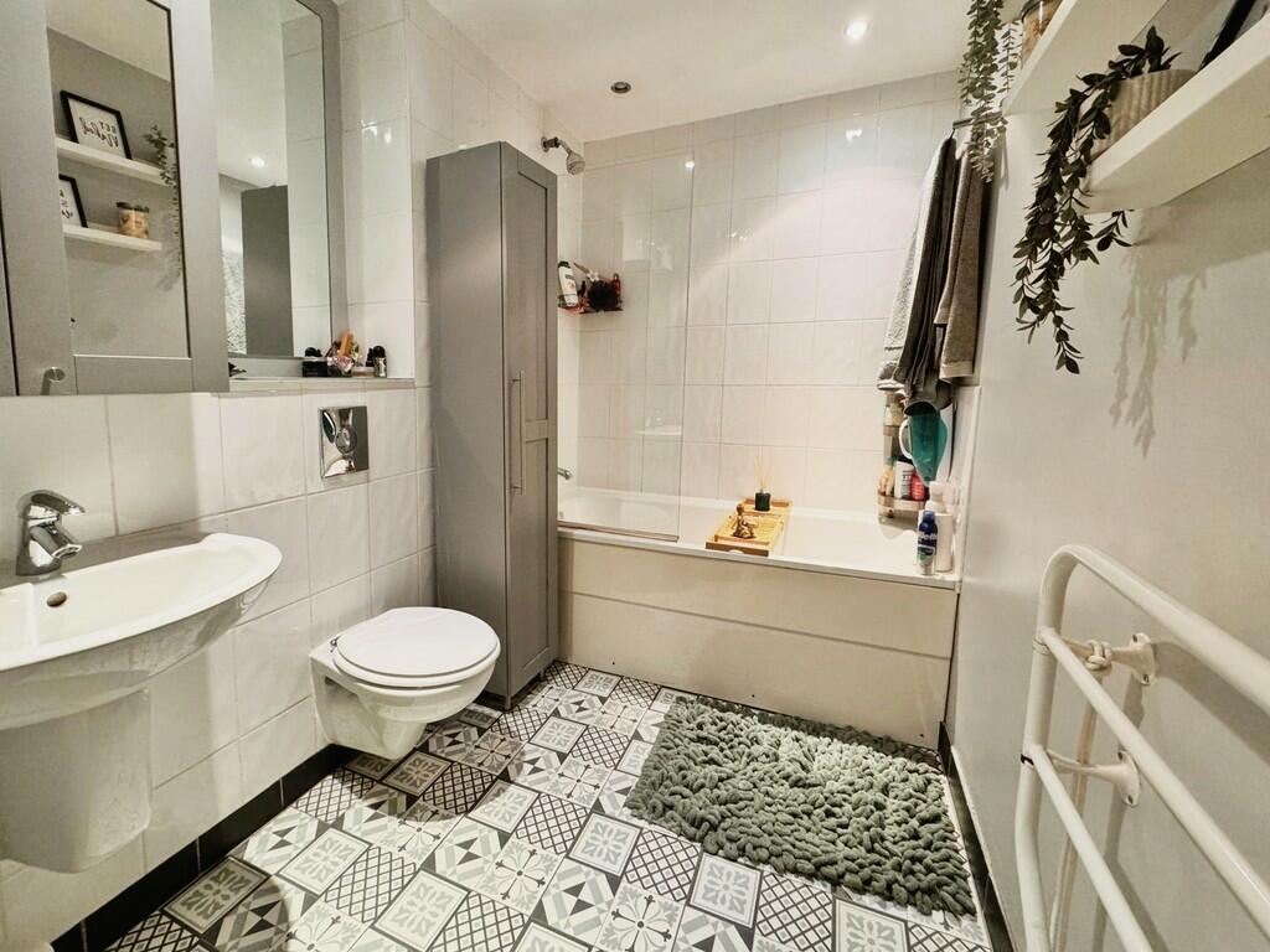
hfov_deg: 102.1
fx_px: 514
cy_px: 476
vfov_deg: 85.7
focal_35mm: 14
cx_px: 635
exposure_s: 1/50
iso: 250
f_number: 2.2
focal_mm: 2.22
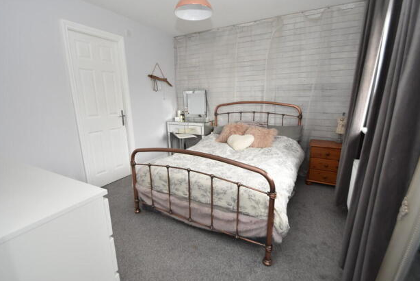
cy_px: 143
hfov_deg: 96.7
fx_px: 187
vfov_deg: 73.8
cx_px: 205
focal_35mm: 16
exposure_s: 1/60
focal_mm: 10
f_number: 3.5
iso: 900
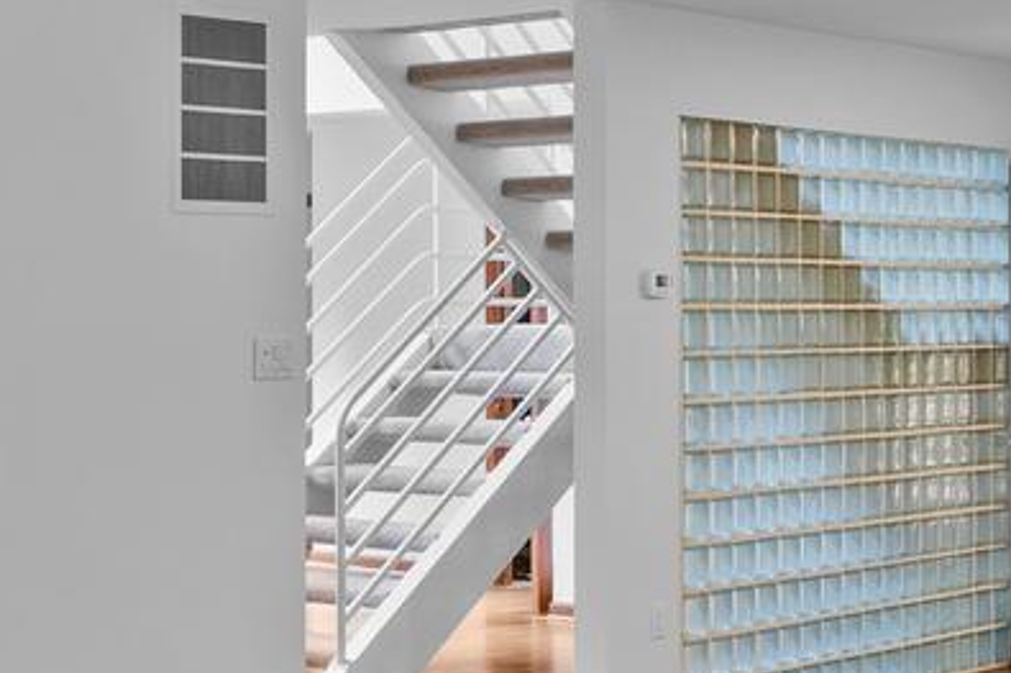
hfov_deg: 23.3
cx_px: -46
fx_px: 2330
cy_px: 288
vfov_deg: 16.4
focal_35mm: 83
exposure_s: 1.3
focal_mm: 16
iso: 250
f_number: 7.1
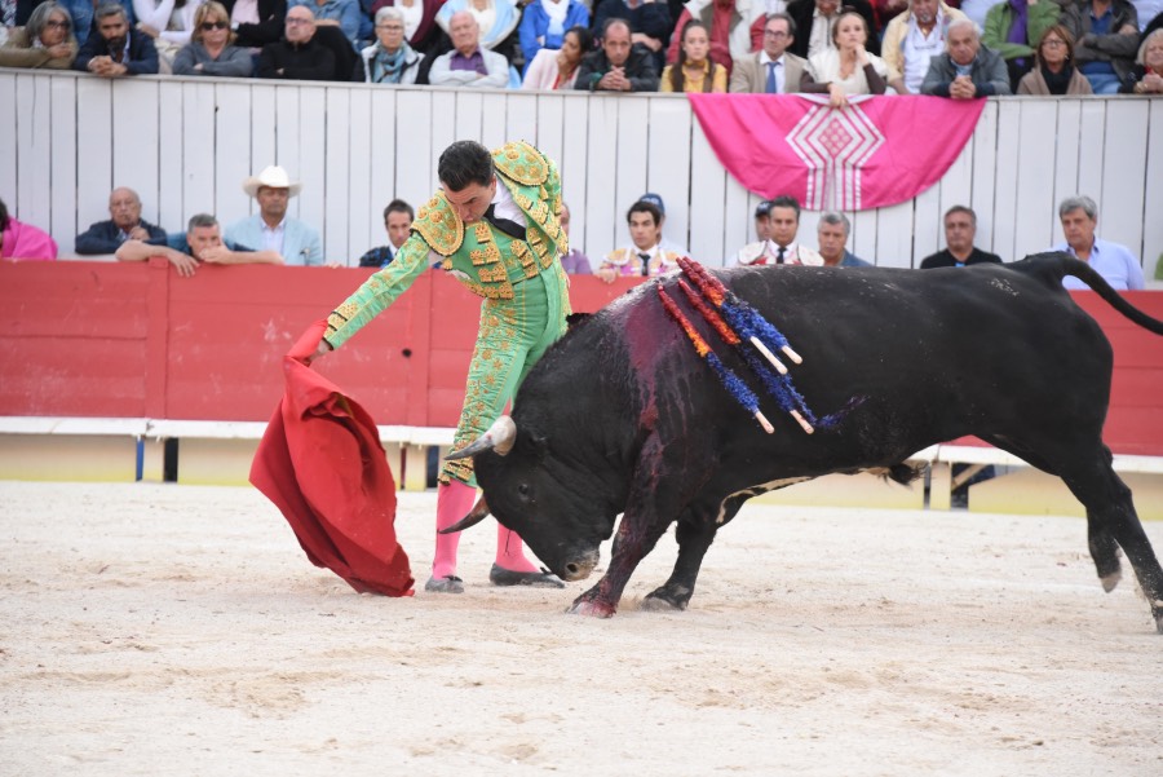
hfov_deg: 10.8
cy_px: 388
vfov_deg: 7.2
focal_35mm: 190
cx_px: 582
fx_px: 6141
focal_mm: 190
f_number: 5.6
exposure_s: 1/640
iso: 3200
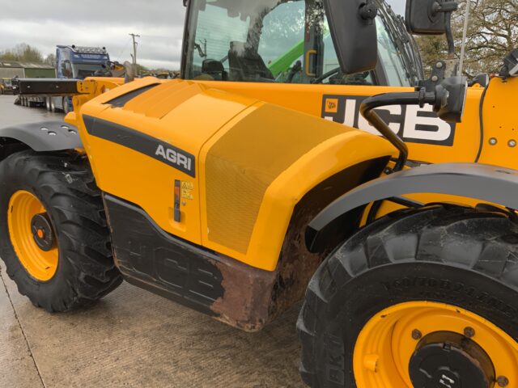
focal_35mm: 29
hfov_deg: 61.7
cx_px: 259
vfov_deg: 48.2
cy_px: 194
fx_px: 434
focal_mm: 3
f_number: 1.8
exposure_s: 1/172
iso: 16
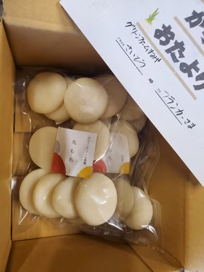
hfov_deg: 53.1
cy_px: 136
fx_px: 204
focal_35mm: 26
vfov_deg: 67.3
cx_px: 102
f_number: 2.4
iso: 320
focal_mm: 4.3
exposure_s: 1/120
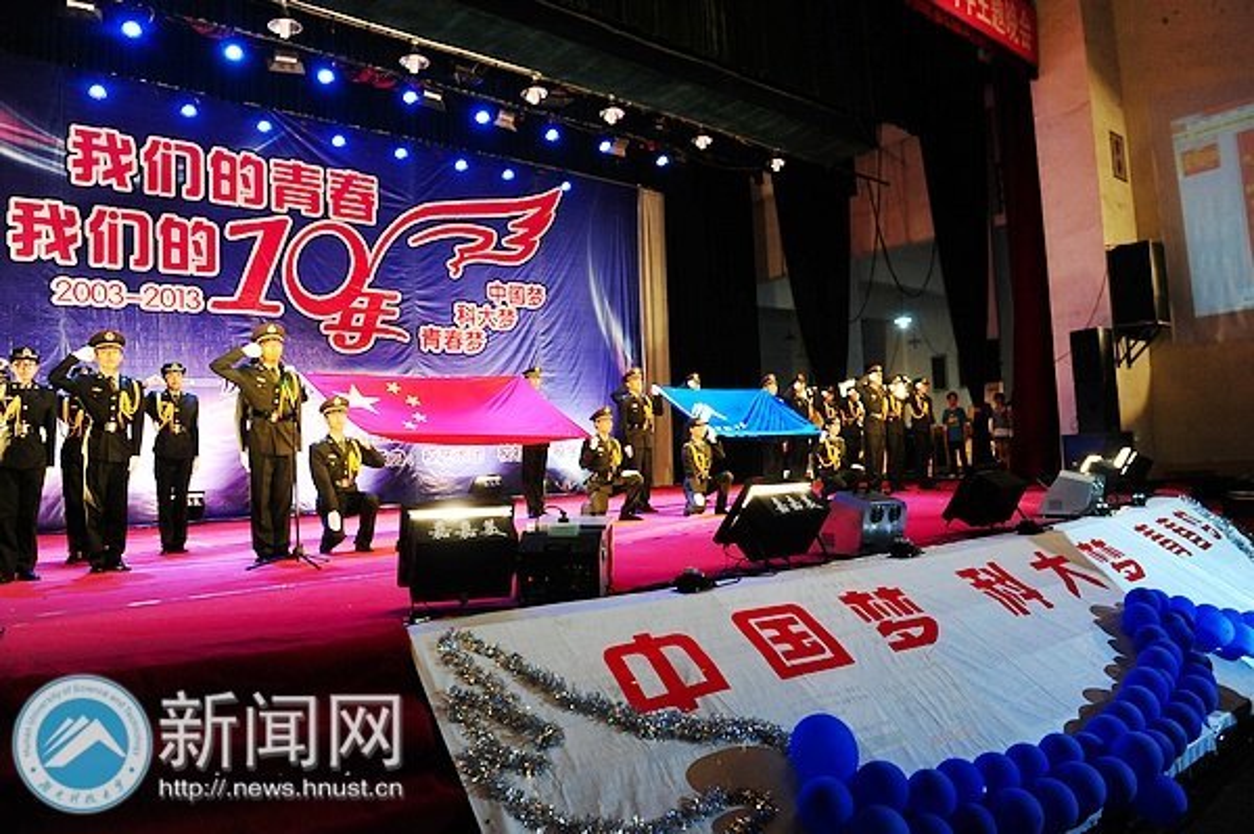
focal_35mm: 24
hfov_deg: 73.8
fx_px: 835
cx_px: 627
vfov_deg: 53.1
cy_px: 417
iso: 2000
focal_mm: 24
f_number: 5.6
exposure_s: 1/100
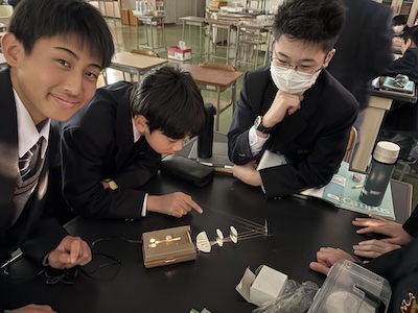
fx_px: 314
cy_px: 156
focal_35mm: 26
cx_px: 209
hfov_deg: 67.3
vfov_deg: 53.1
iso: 1000
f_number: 1.6
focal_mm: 5.96
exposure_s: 1/20
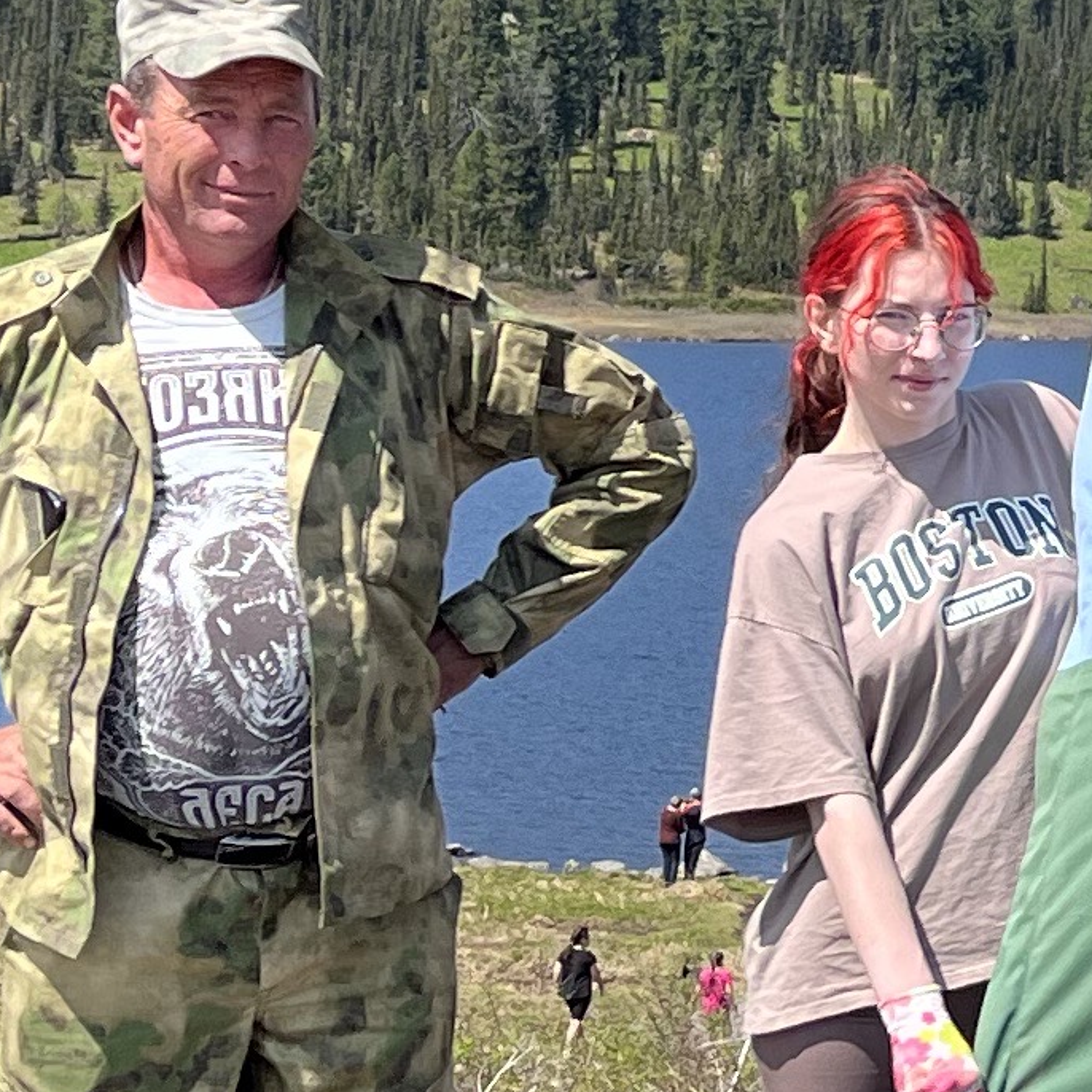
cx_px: 2047
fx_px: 4818
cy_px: 411
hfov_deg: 11.8
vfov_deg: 12.9
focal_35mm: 135
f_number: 1.6
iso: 50
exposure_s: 1/2825
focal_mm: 5.1
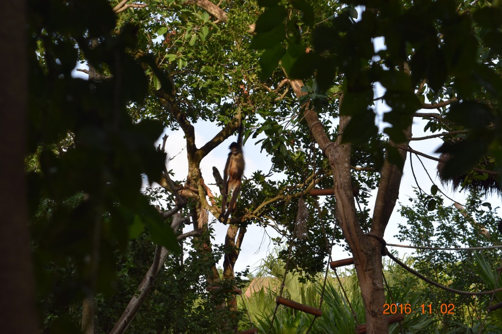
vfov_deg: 16.5
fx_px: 1150
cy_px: 167
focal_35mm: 82
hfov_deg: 24.6
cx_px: 251
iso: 360
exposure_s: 1/250
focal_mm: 55
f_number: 8
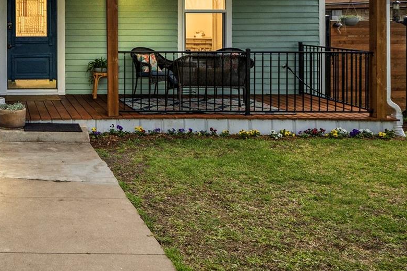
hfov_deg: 39.2
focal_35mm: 43
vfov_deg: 28.6
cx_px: -11
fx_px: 490
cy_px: -13
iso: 250
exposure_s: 1/20
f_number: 11
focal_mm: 11
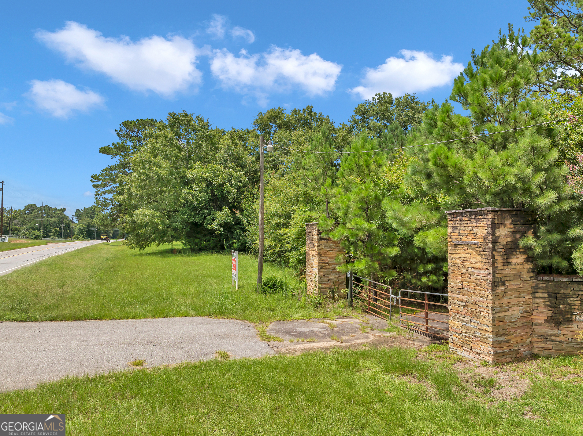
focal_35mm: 24
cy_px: 218
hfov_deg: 71.6
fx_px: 404
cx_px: 292
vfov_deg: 56.8
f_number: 5
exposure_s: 1/120
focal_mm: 12.29
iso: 100
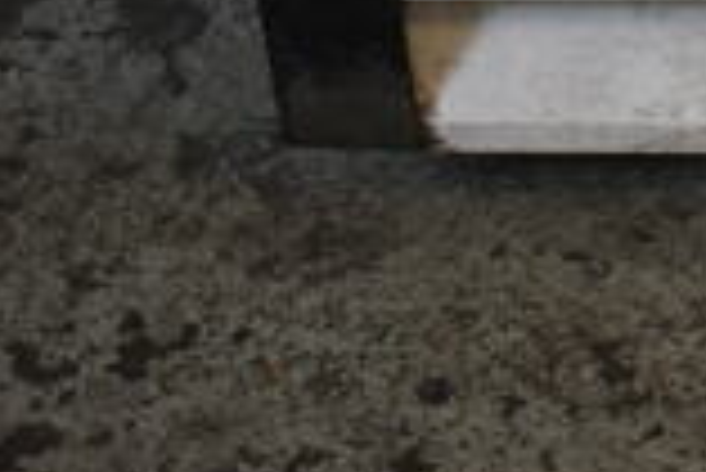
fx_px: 4338
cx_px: 1322
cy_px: -306
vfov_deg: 6.1
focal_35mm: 221
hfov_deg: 8.9
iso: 400
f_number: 4.8
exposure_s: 1/60
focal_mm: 38
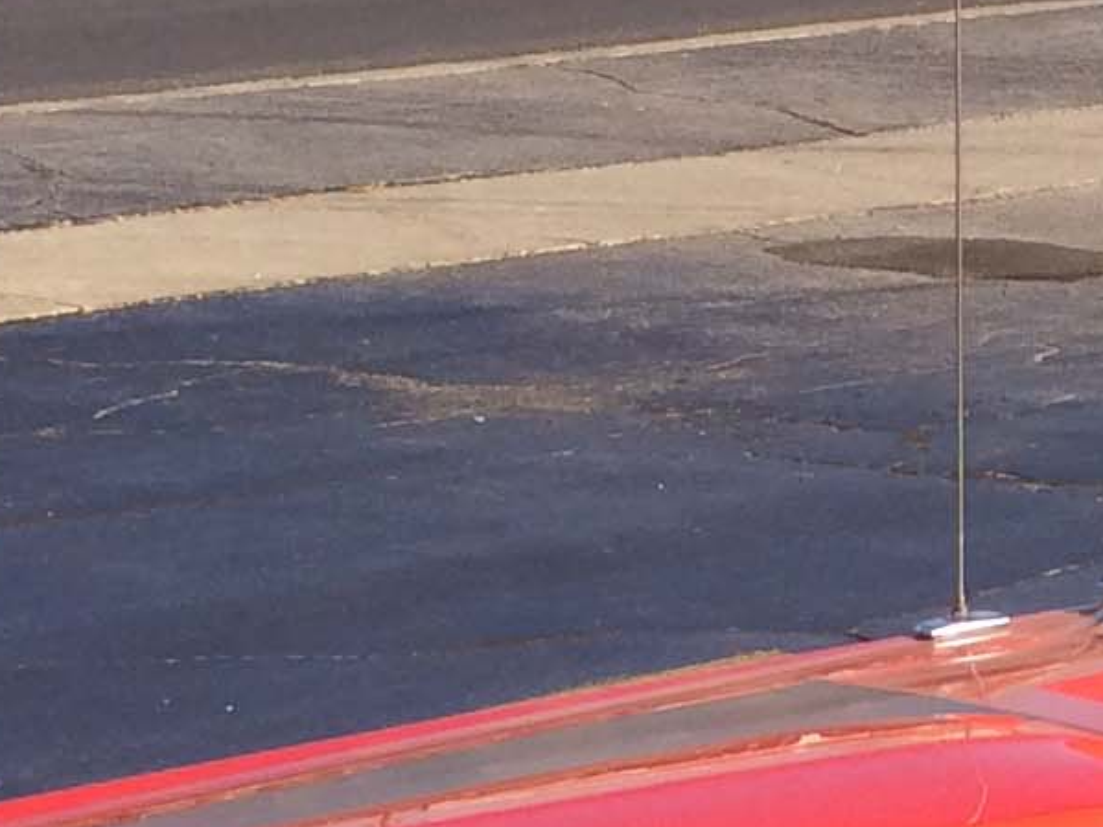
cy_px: 612
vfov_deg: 9.4
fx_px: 5033
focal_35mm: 158
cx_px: 2096
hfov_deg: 11.4
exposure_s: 1/1580
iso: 32
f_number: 2.2
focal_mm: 4.15
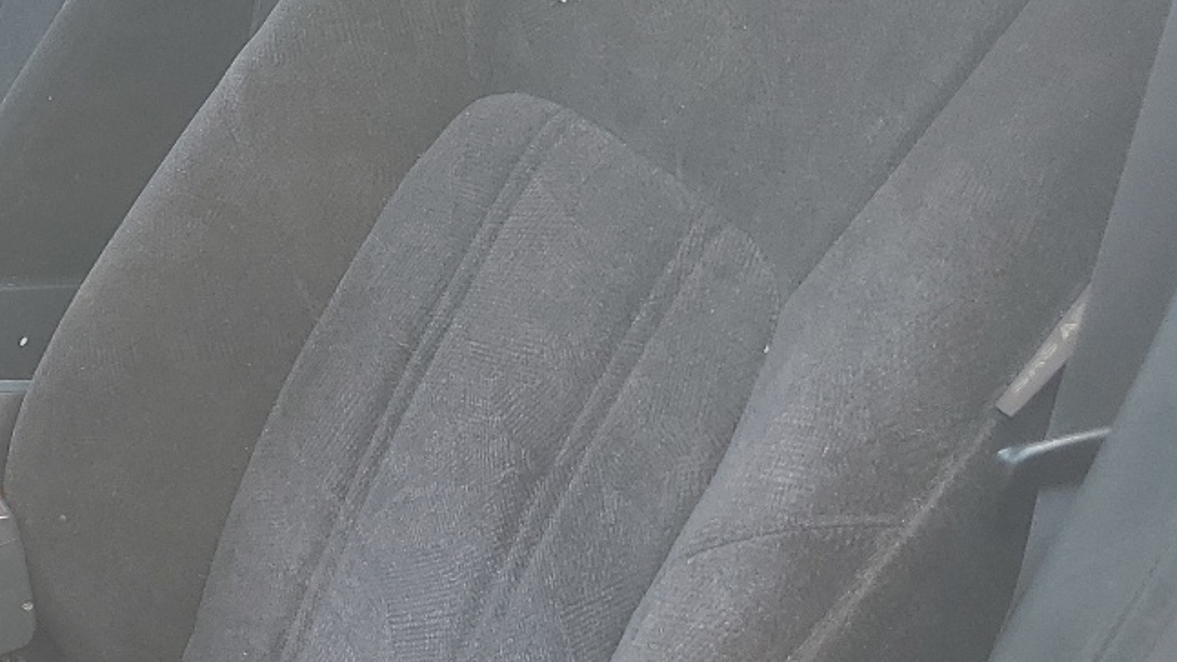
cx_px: -98
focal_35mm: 70
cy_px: 547
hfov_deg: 27.7
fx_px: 2185
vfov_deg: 17.1
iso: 50
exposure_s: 1/164
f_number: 1.5
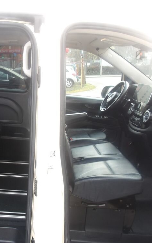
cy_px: 121
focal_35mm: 39
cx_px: 20
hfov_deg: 31.5
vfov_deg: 50.4
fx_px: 258
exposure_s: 1/88
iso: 100
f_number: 3
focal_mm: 4.9
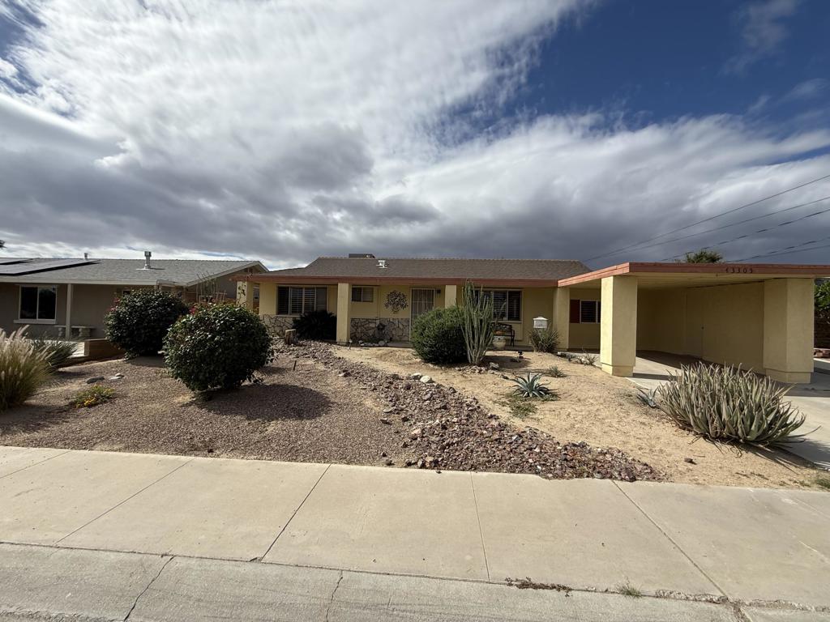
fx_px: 336
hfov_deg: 102.1
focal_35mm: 14
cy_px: 311
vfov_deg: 85.7
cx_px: 415
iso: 50
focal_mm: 2.22
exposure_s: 1/3460
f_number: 2.2
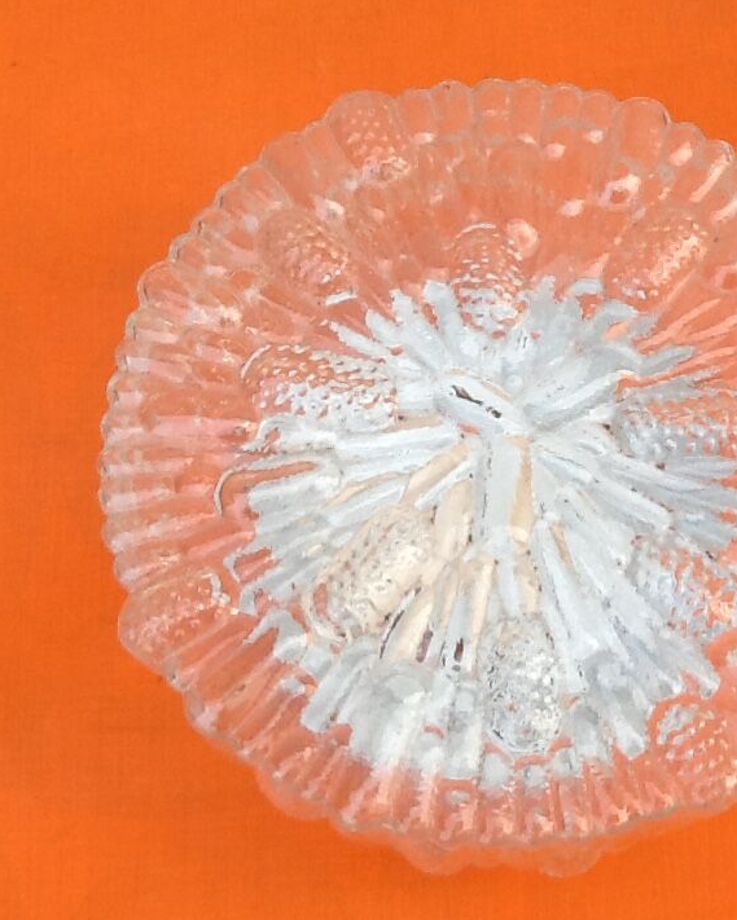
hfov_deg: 26.0
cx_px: 534
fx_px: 1581
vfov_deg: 32.5
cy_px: 459
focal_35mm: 58
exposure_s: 1/120
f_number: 2.4
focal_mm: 2.03
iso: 50
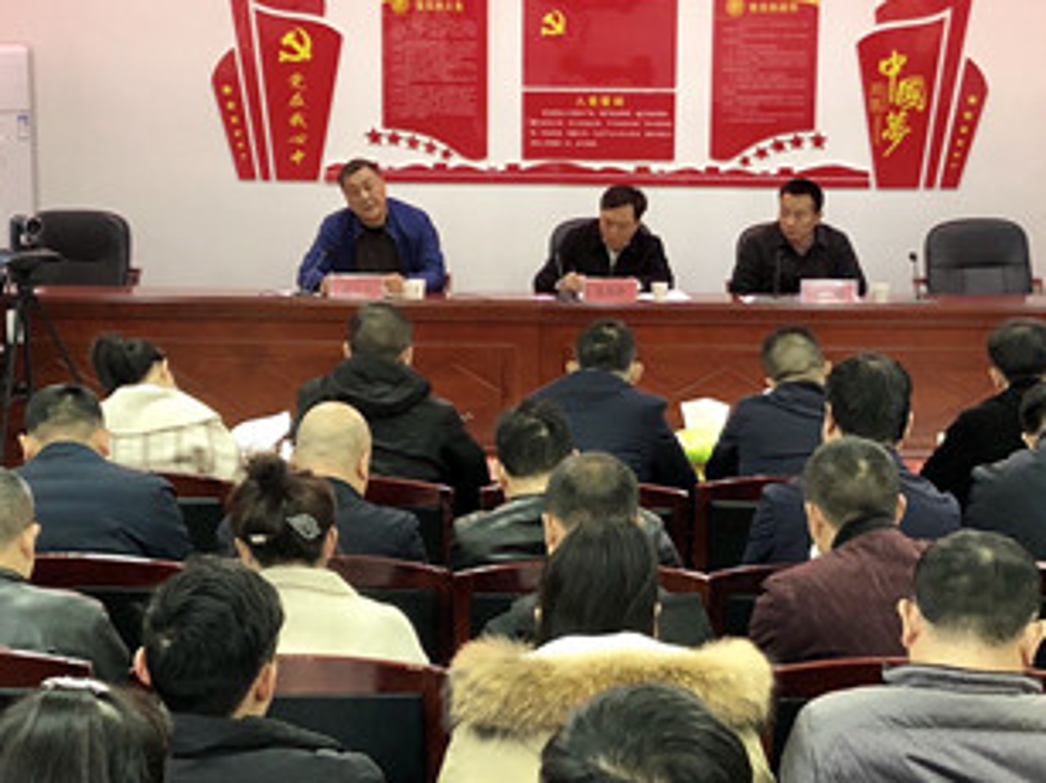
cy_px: 415
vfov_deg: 20.2
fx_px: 2205
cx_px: 613
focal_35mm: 73
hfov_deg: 26.6
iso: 50
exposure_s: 1/16
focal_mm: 3.99
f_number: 1.8
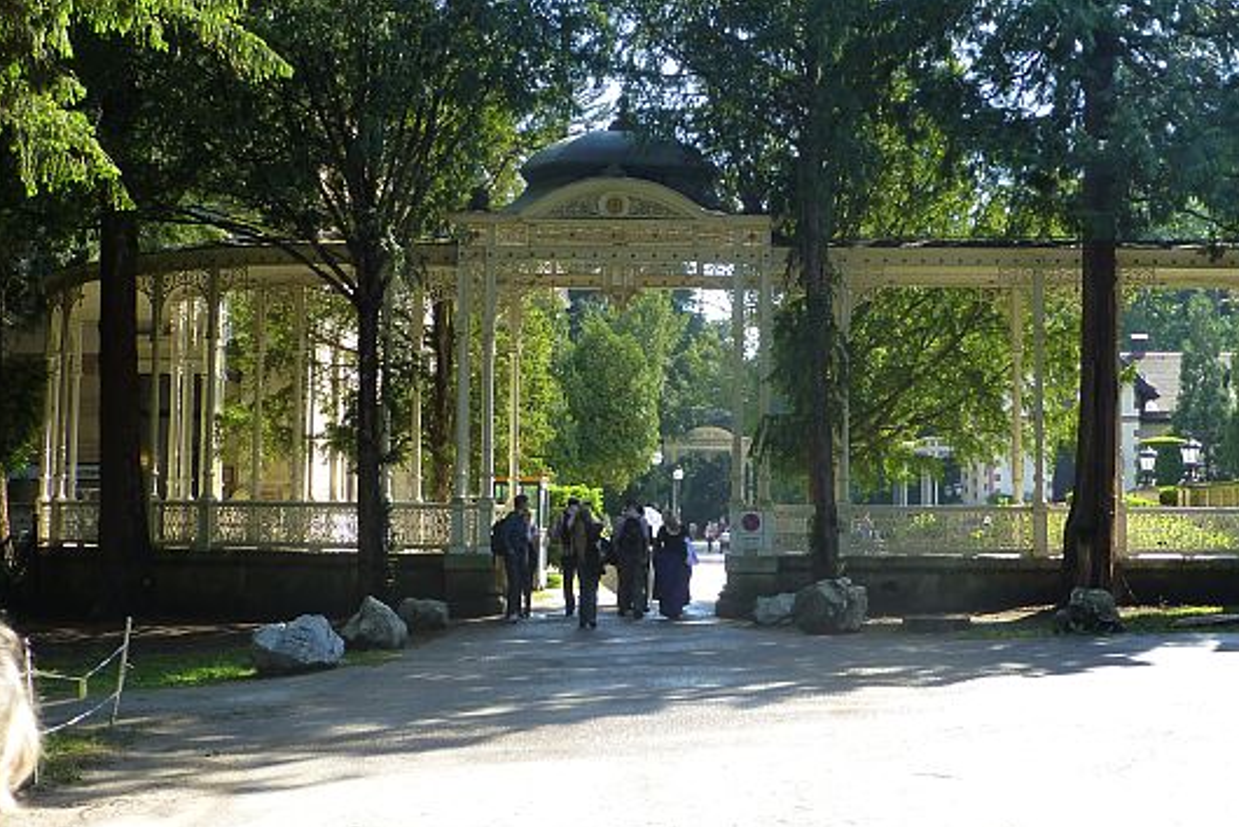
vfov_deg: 26.0
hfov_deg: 38.1
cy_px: 348
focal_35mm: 52
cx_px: 729
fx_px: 1791
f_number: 3.9
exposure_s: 1/200
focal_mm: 6.9
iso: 160
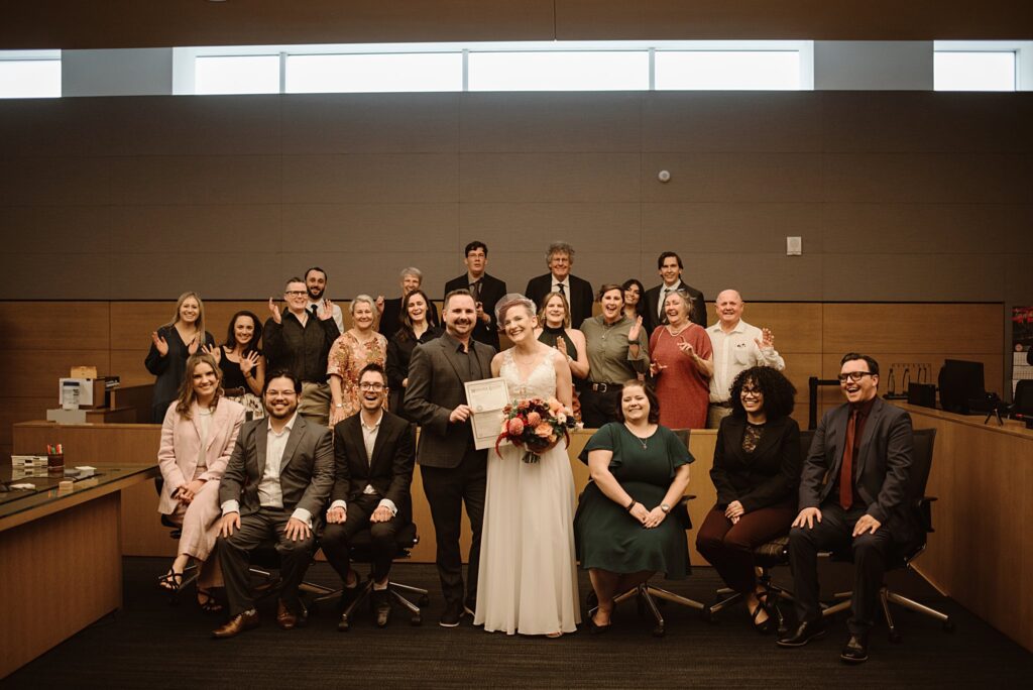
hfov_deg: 54.4
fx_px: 1005
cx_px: 516
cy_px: 345
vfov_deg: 37.9
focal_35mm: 35
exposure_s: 1/320
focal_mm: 35
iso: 1250
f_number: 2
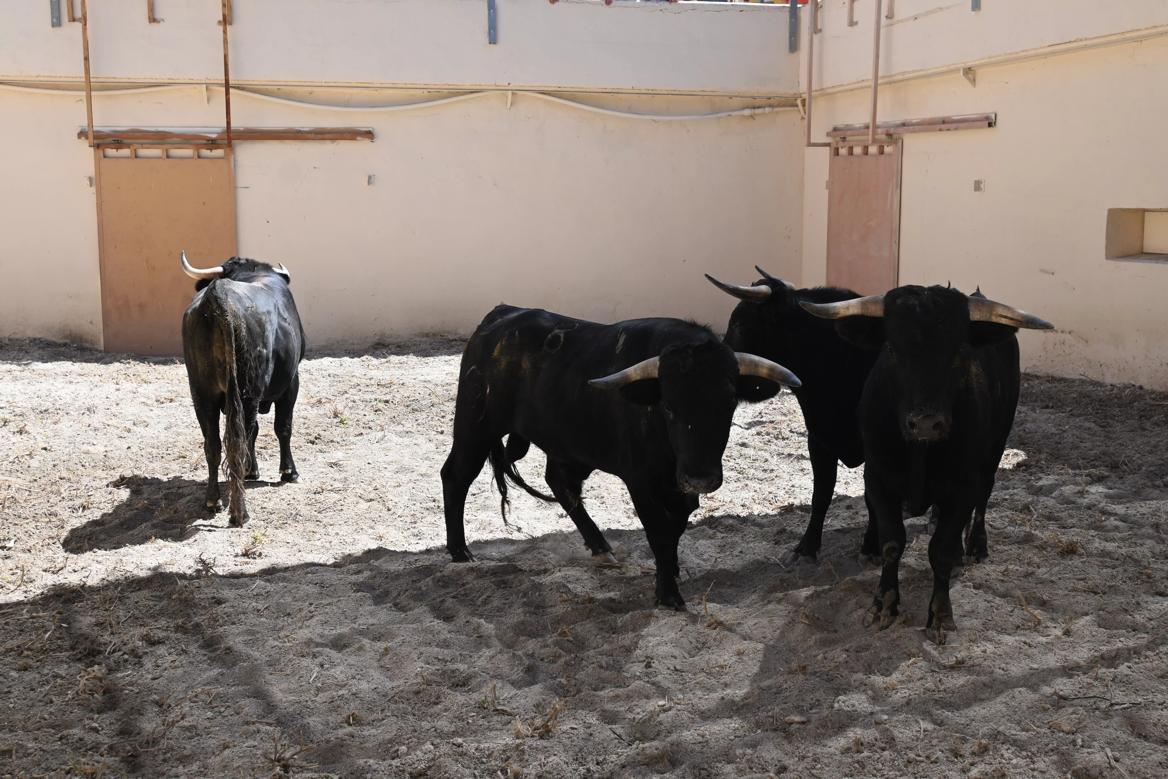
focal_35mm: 41
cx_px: 584
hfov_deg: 47.2
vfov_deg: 32.4
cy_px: 390
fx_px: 1338
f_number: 6.3
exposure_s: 1/250
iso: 100
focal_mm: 27.5
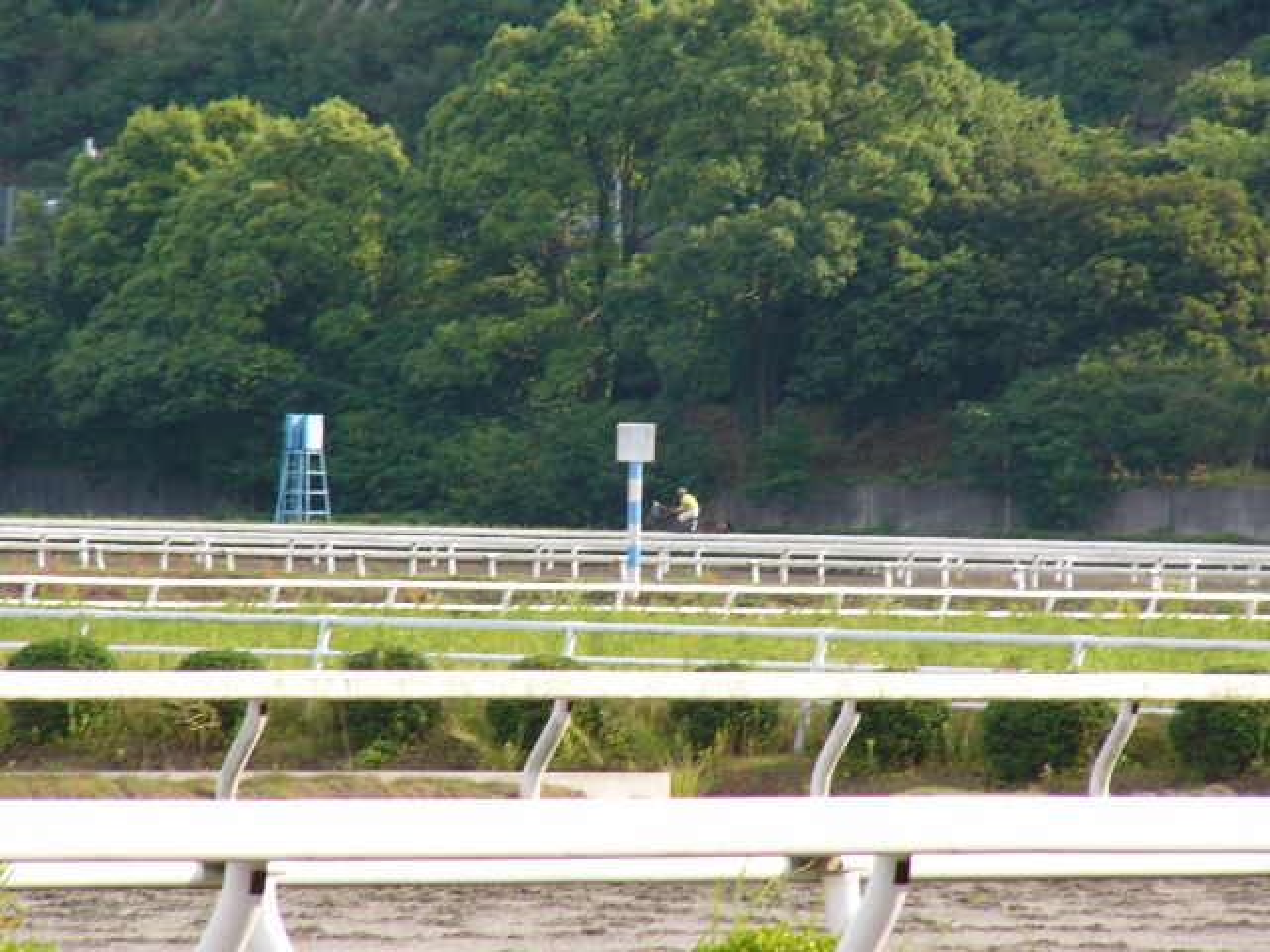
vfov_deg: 3.4
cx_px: 635
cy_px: 476
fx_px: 15849
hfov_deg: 4.6
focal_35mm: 432
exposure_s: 1/100
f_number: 2.8
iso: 50
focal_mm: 72
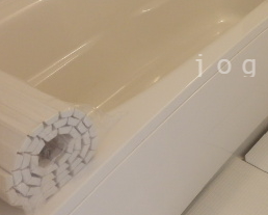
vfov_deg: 26.1
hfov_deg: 30.3
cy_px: 64
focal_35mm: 58
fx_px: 461
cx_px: 265
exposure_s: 1/30
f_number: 3
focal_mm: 4.2
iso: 320
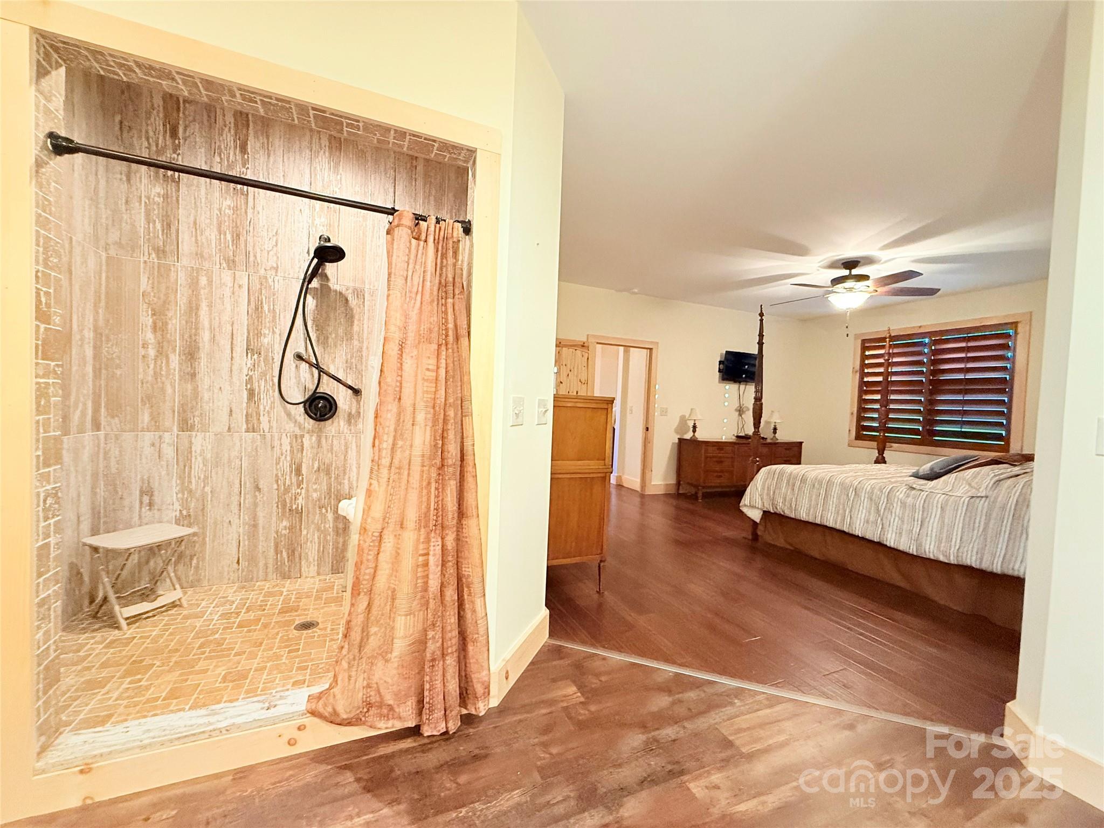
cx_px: 552
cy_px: 414
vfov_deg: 85.7
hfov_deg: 102.1
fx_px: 446
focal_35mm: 14
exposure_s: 1/60
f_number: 2.2
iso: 500
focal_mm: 2.22
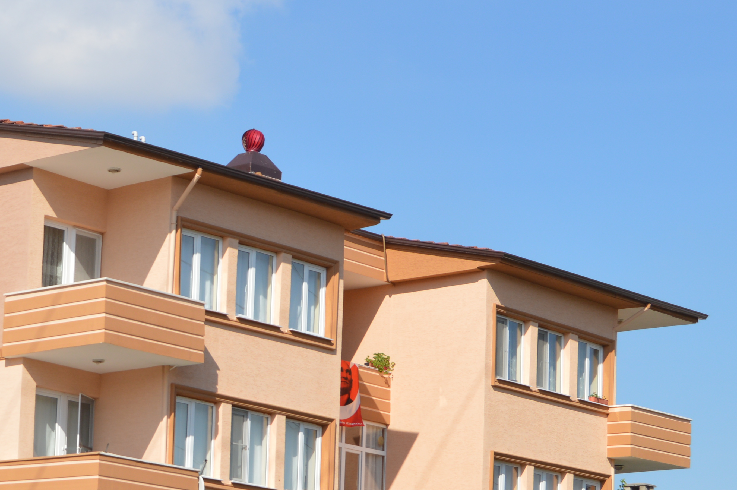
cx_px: 28
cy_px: 475
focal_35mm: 113
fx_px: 2311
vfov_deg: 12.0
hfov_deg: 17.7
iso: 100
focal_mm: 34
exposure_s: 1/320
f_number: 9
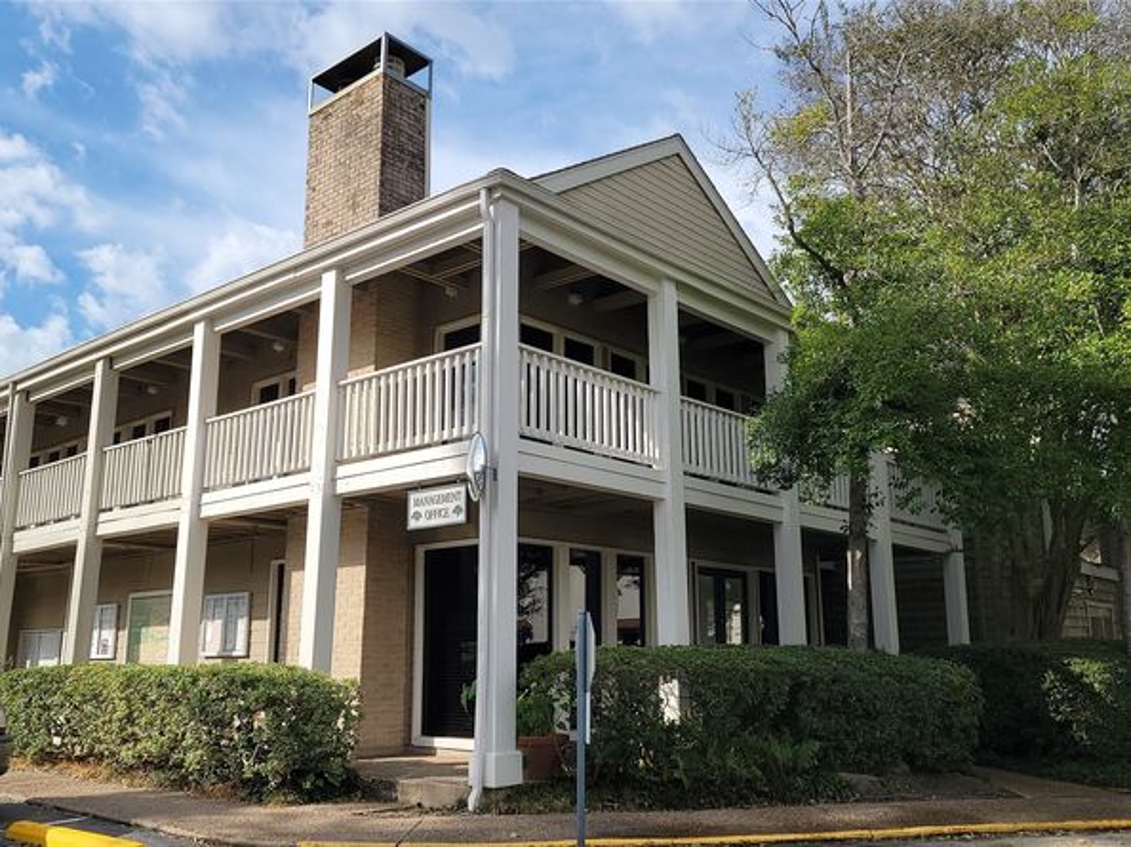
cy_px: 424
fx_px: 784
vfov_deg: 56.8
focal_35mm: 24
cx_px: 566
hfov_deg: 71.6
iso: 16
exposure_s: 1/924
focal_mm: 6.7
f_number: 1.8
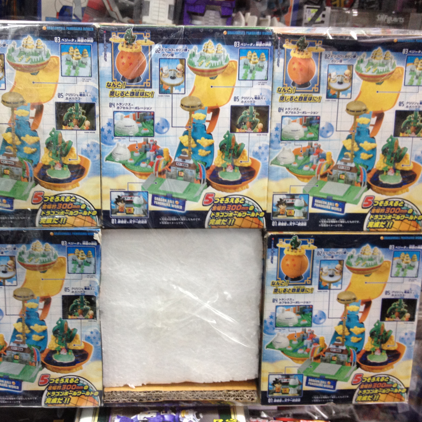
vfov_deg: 40.0
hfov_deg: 40.0
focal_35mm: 42
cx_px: 183
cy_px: 212
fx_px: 579
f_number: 2.4
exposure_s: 1/20
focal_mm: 4.28
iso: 125
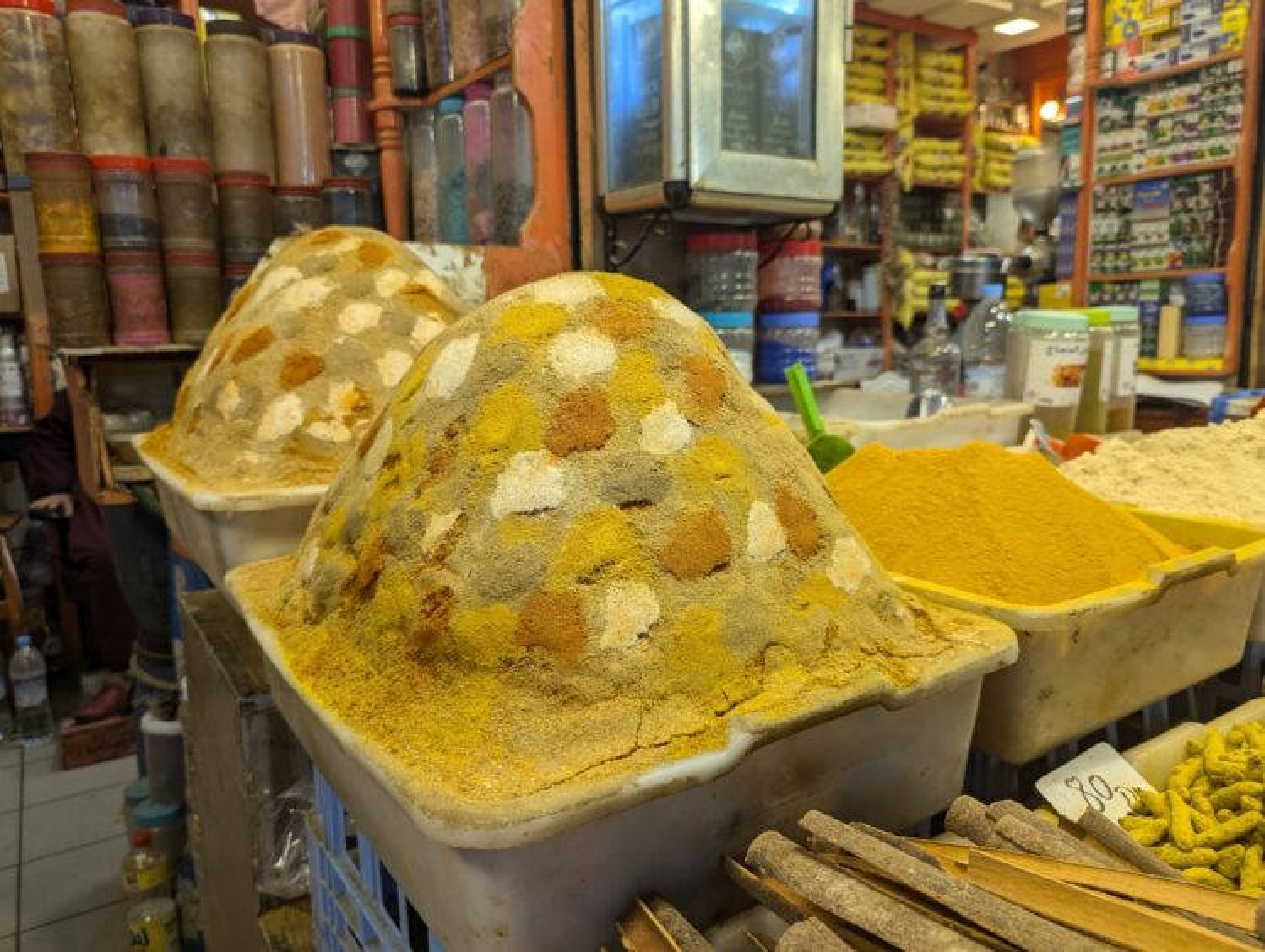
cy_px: 476
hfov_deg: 71.5
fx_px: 878
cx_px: 632
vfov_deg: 56.9
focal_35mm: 24
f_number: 1.85
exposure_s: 1/100
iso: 37
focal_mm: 6.81
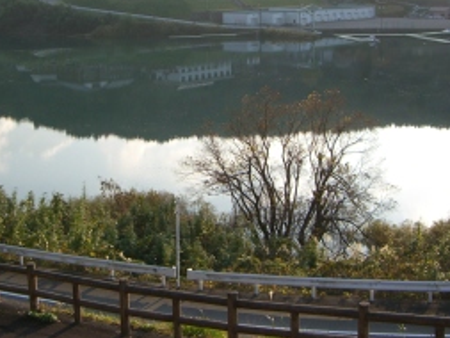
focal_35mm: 60
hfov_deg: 32.1
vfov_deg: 24.2
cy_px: 85
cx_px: 205
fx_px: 780
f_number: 4.3
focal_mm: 6.2
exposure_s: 1/200
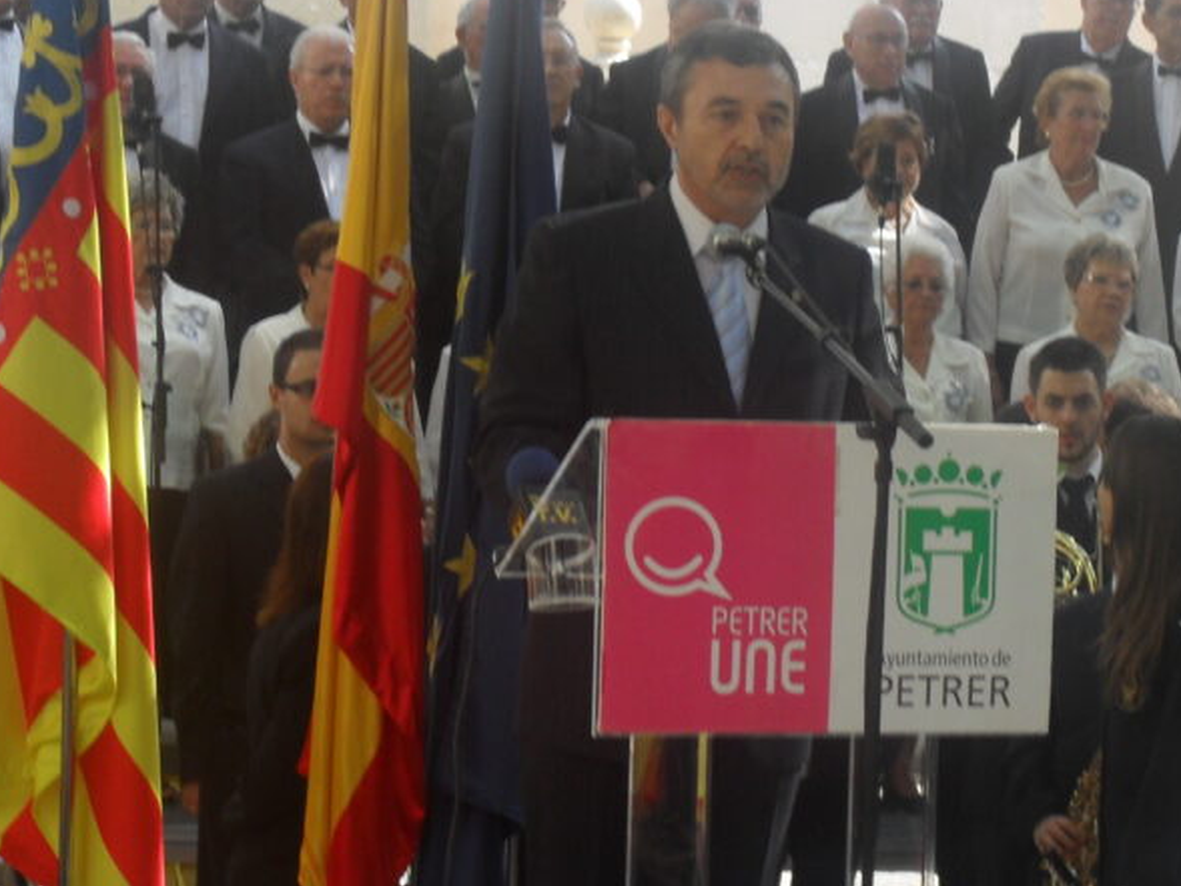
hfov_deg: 11.5
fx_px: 5835
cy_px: 597
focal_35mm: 171
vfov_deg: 8.7
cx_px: 776
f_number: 5.8
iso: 120
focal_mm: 18.9
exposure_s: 1/60
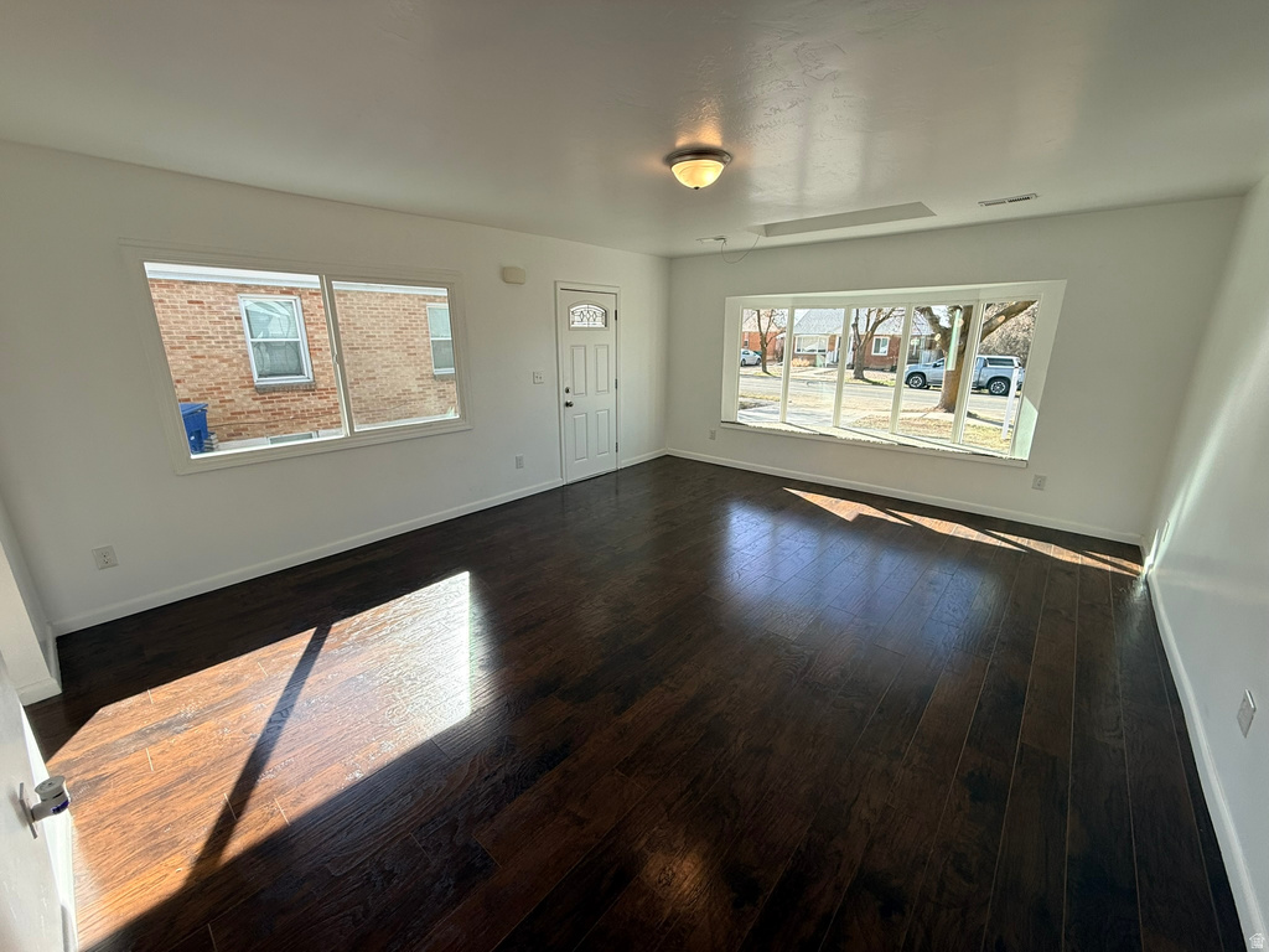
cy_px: 476
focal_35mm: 14
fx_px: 513
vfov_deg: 85.7
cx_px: 634
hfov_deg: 102.1
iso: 50
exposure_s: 1/291
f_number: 2.2
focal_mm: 2.22
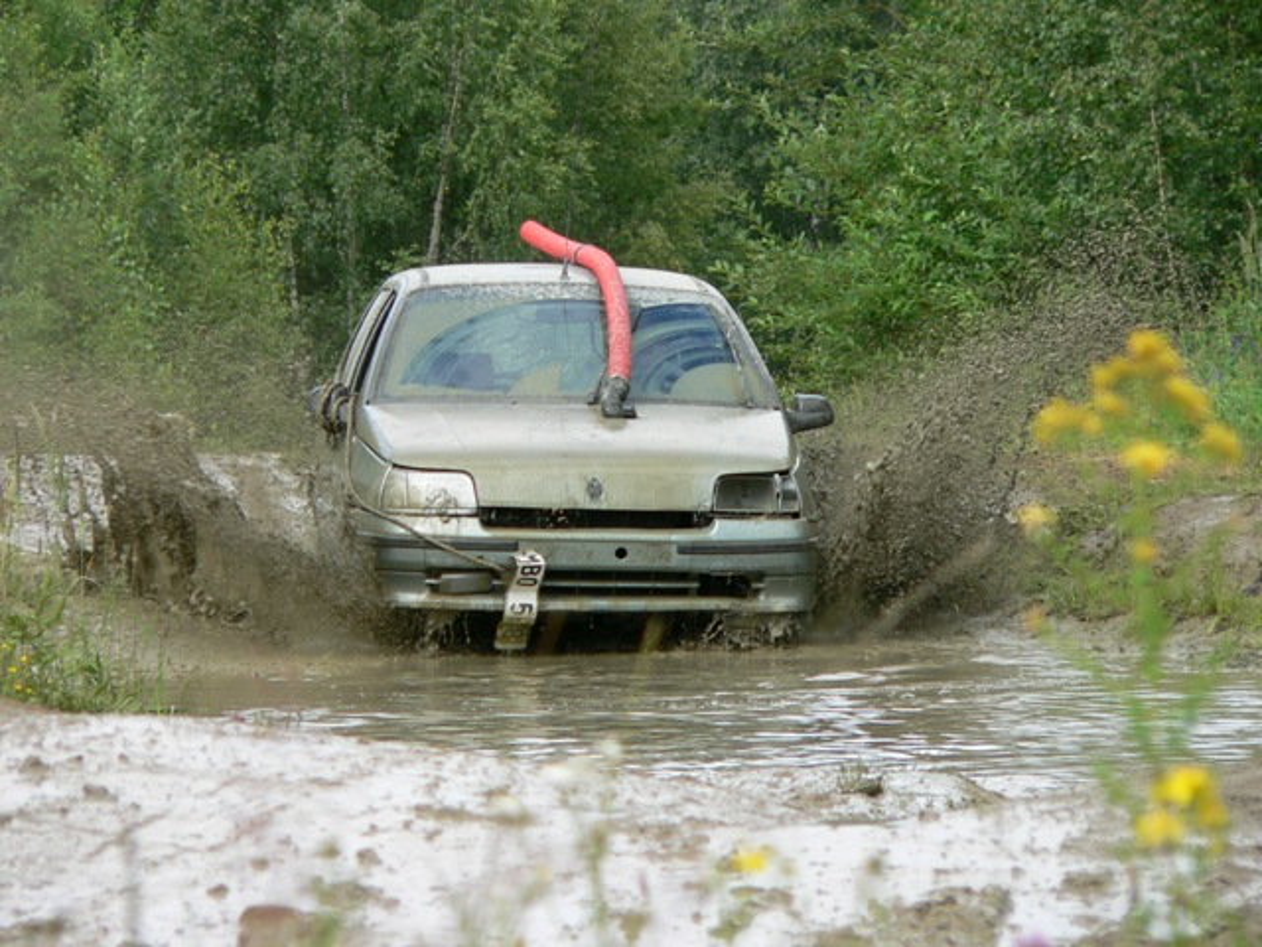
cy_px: 474
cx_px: 631
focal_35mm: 357
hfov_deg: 5.6
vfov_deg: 4.2
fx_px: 13015
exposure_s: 1/250
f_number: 4
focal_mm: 59.5
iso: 80
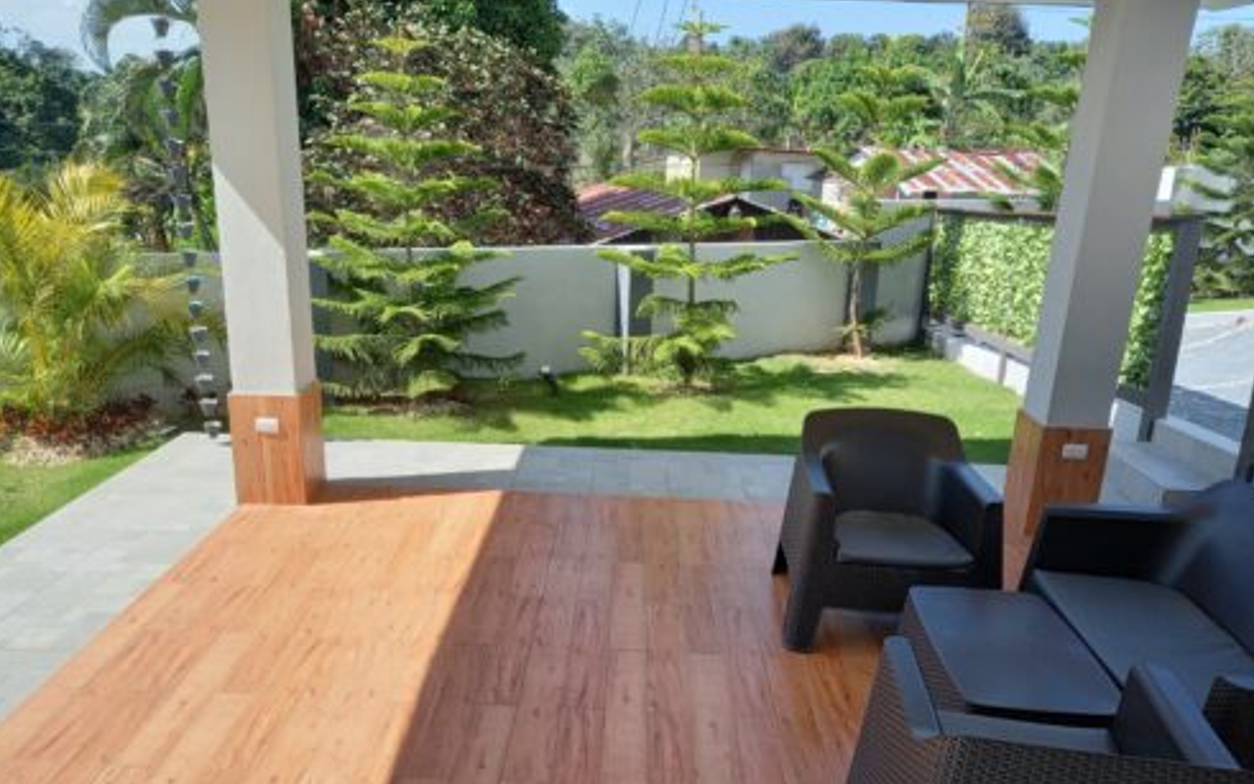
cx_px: 623
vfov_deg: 46.0
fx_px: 923
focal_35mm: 27
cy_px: 430
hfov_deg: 68.4
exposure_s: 1/439
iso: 25
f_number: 2
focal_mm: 4.6
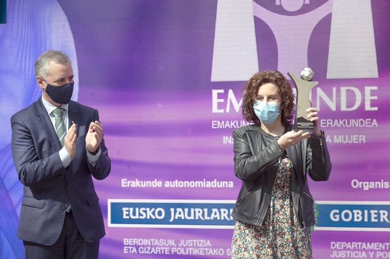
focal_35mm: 160
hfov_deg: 12.8
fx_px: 1732
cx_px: 195
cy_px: 130
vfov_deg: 8.6
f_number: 5.6
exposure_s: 1/640
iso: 500
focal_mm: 160
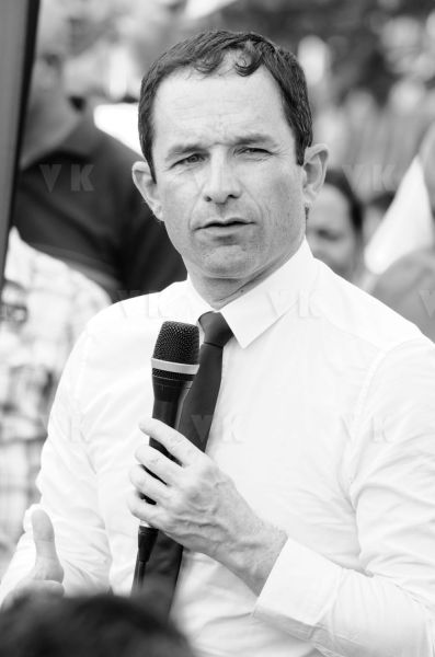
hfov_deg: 4.6
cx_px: 218
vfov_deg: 6.9
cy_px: 328
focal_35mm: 300
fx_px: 5466
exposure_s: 1/400
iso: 400
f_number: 5
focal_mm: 200
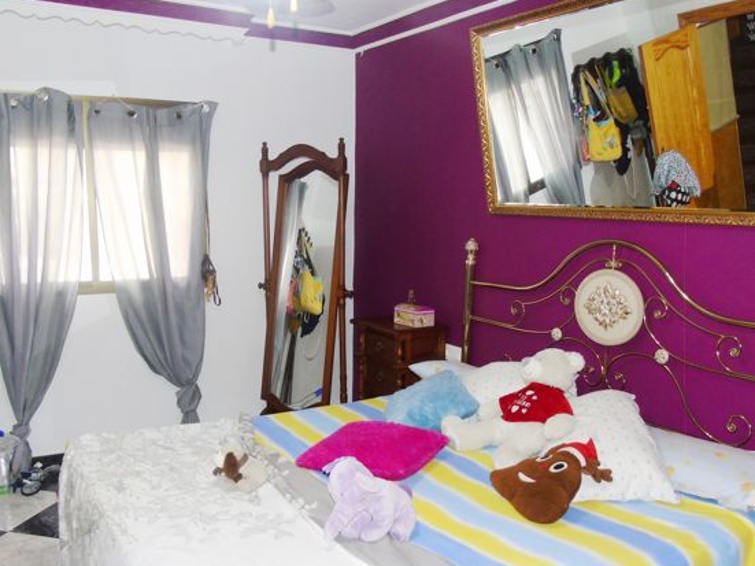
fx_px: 698
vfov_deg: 44.0
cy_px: 326
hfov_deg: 56.8
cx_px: 372
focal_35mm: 32
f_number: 3.4
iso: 200
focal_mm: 4.4
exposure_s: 1/30
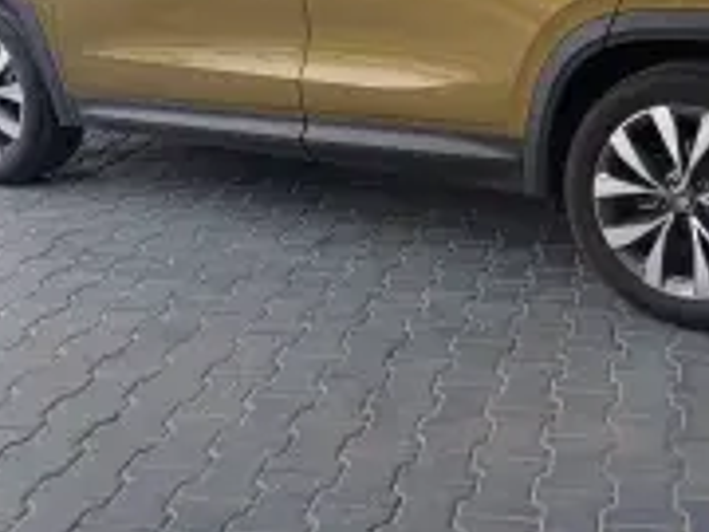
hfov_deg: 37.0
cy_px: 16
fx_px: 1024
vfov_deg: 27.6
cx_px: 555
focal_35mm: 50
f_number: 1.8
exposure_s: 1/194
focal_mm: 4.65
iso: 50
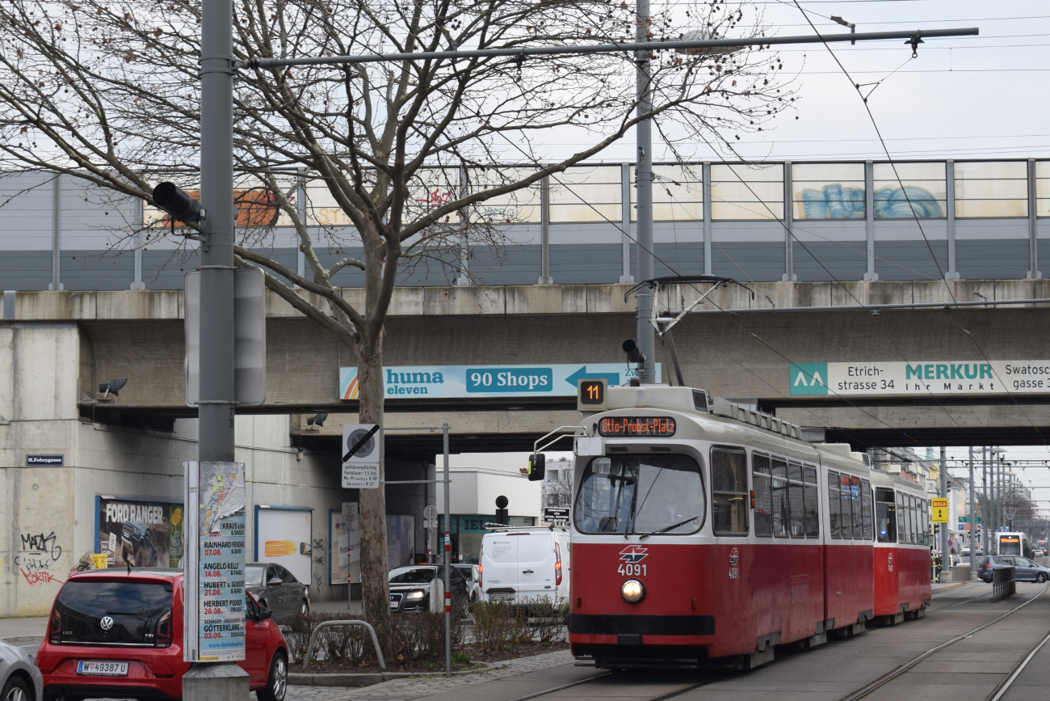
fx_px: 2100
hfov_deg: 28.1
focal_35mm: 72
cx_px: 525
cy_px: 350
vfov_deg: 18.9
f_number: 8
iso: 400
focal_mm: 48
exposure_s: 1/250
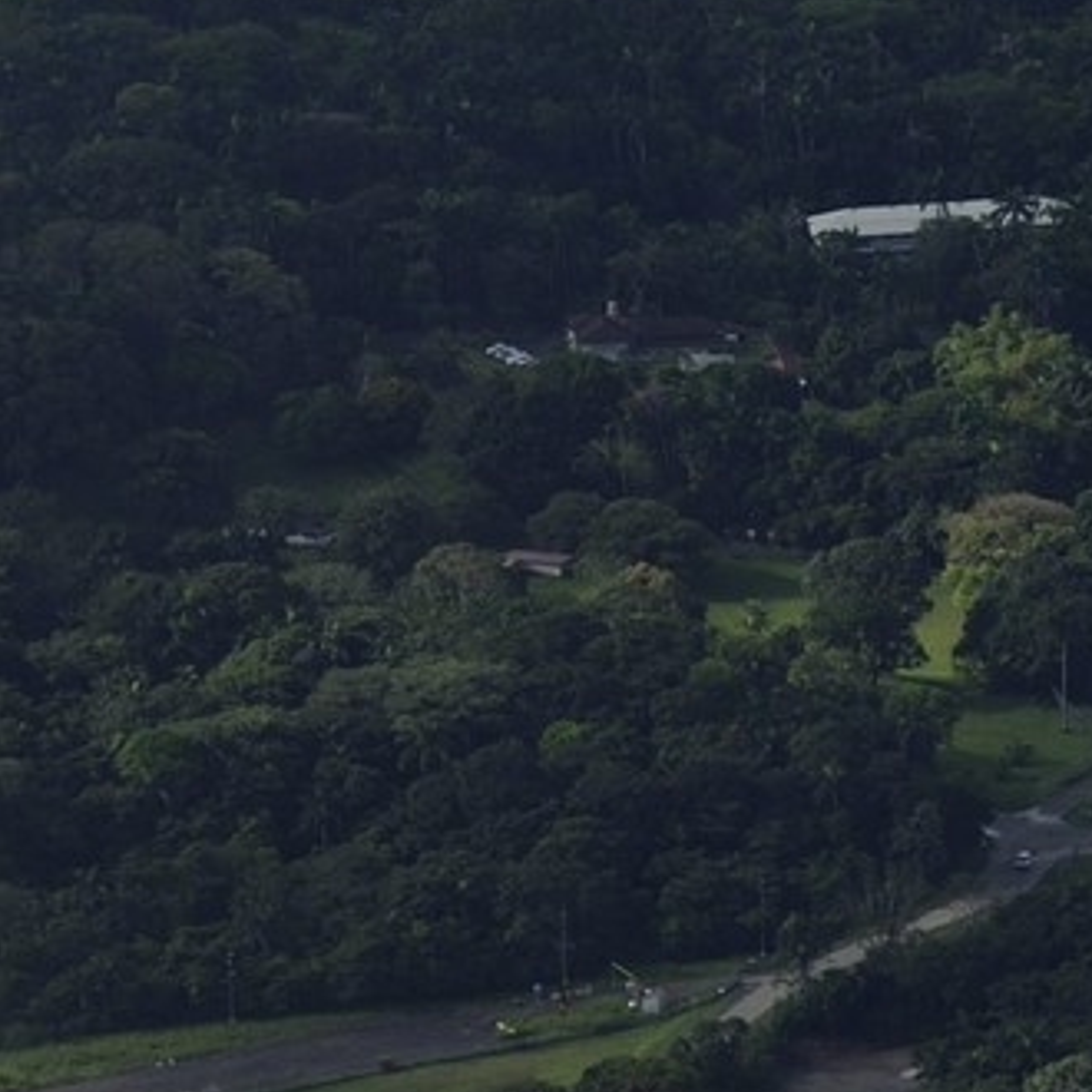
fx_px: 14990
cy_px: -33
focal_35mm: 420
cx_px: 2641
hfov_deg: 4.1
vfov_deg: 4.2
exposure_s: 1/640
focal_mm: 102
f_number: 7.1
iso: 200
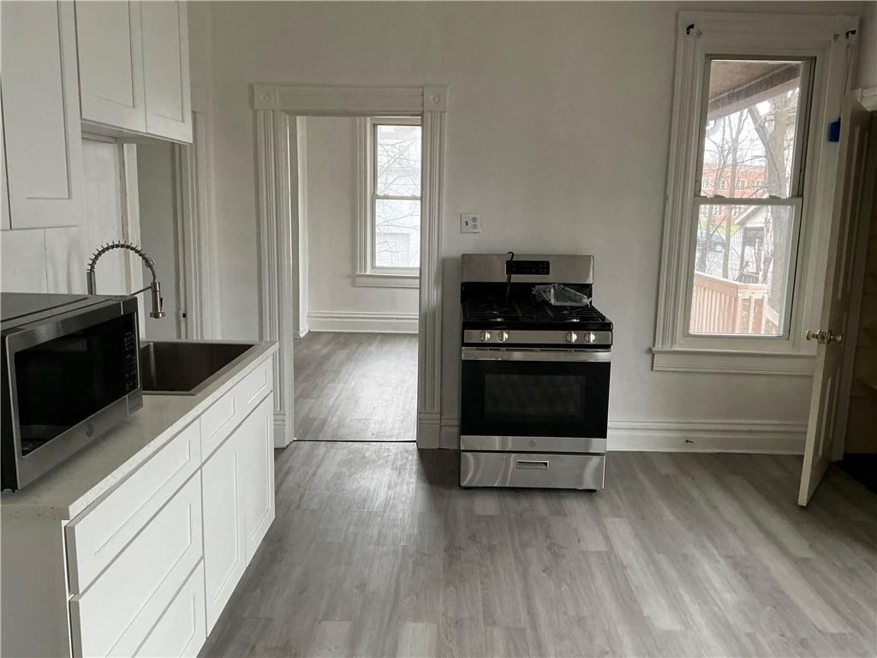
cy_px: 329
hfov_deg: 63.4
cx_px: 438
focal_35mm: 28
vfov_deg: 49.7
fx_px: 709
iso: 160
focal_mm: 3
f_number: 1.8
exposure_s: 1/60
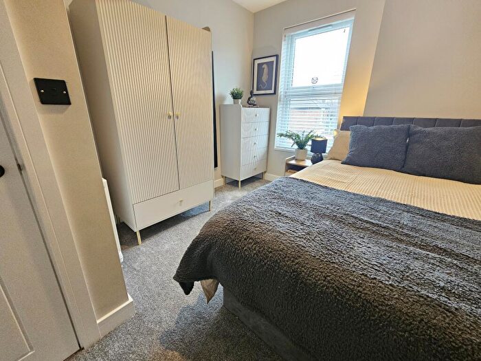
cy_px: 180
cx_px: 240
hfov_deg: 106.2
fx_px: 181
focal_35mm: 13
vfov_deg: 89.9
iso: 500
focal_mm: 2.2
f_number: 2.2
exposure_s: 1/33
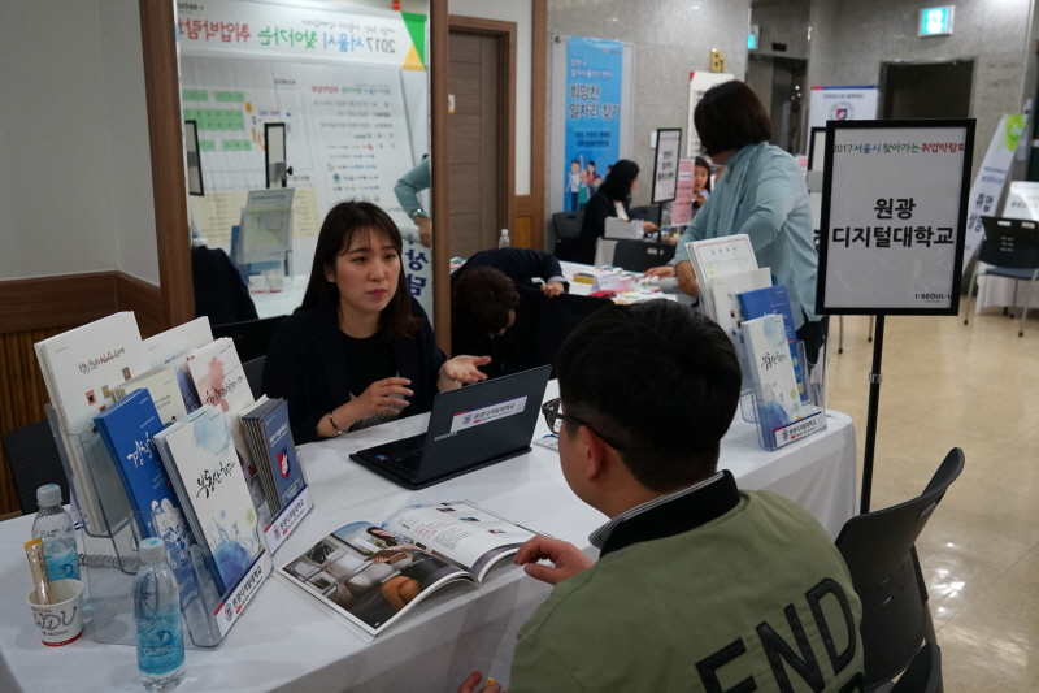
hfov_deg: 73.8
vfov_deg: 53.1
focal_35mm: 24
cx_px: 520
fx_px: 692
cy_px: 346
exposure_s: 1/160
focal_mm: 24
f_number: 4
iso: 1600
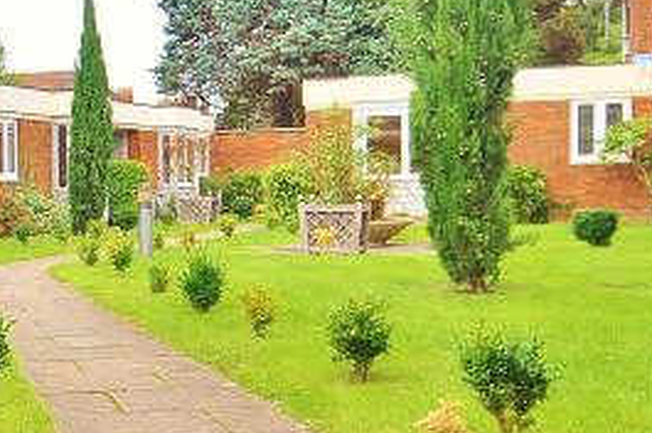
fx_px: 1049
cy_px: 214
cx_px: -84
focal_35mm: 58
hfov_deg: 30.5
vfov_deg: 23.3
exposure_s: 1/200
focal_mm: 10
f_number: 5.6
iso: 200
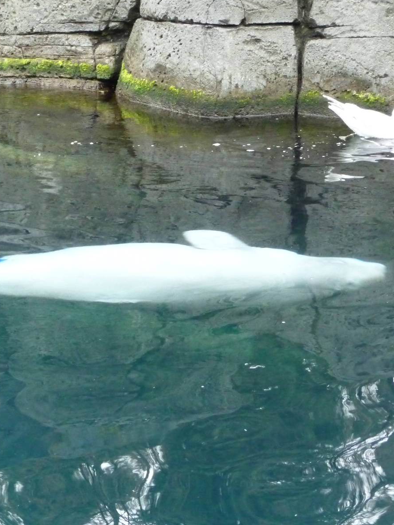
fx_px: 1715
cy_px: 261
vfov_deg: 17.4
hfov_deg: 13.1
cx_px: 135
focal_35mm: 113
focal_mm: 14.2
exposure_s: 1/50
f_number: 4.7
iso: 800
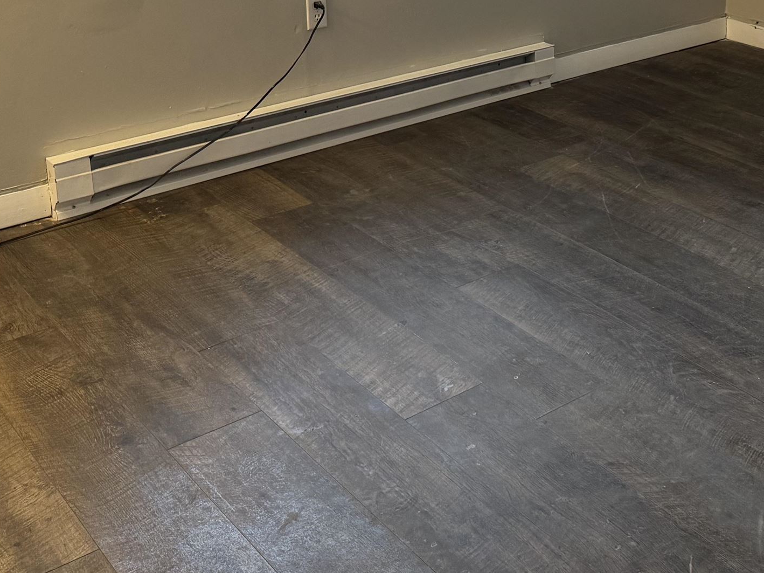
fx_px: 1147
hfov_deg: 36.3
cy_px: -1
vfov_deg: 26.5
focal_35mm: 52
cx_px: 527
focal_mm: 6.76
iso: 250
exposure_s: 1/60
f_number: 1.78
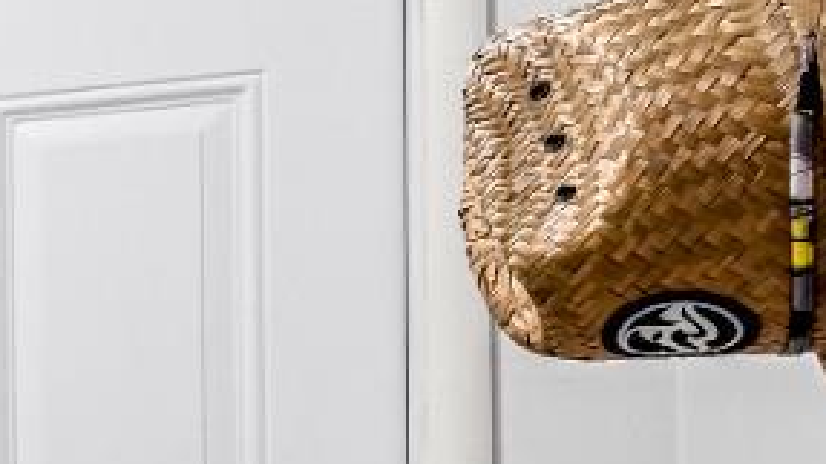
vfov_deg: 11.4
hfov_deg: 13.4
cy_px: 563
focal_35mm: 104
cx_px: -1289
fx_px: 2276
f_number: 7.1
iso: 640
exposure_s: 1/5
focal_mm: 19
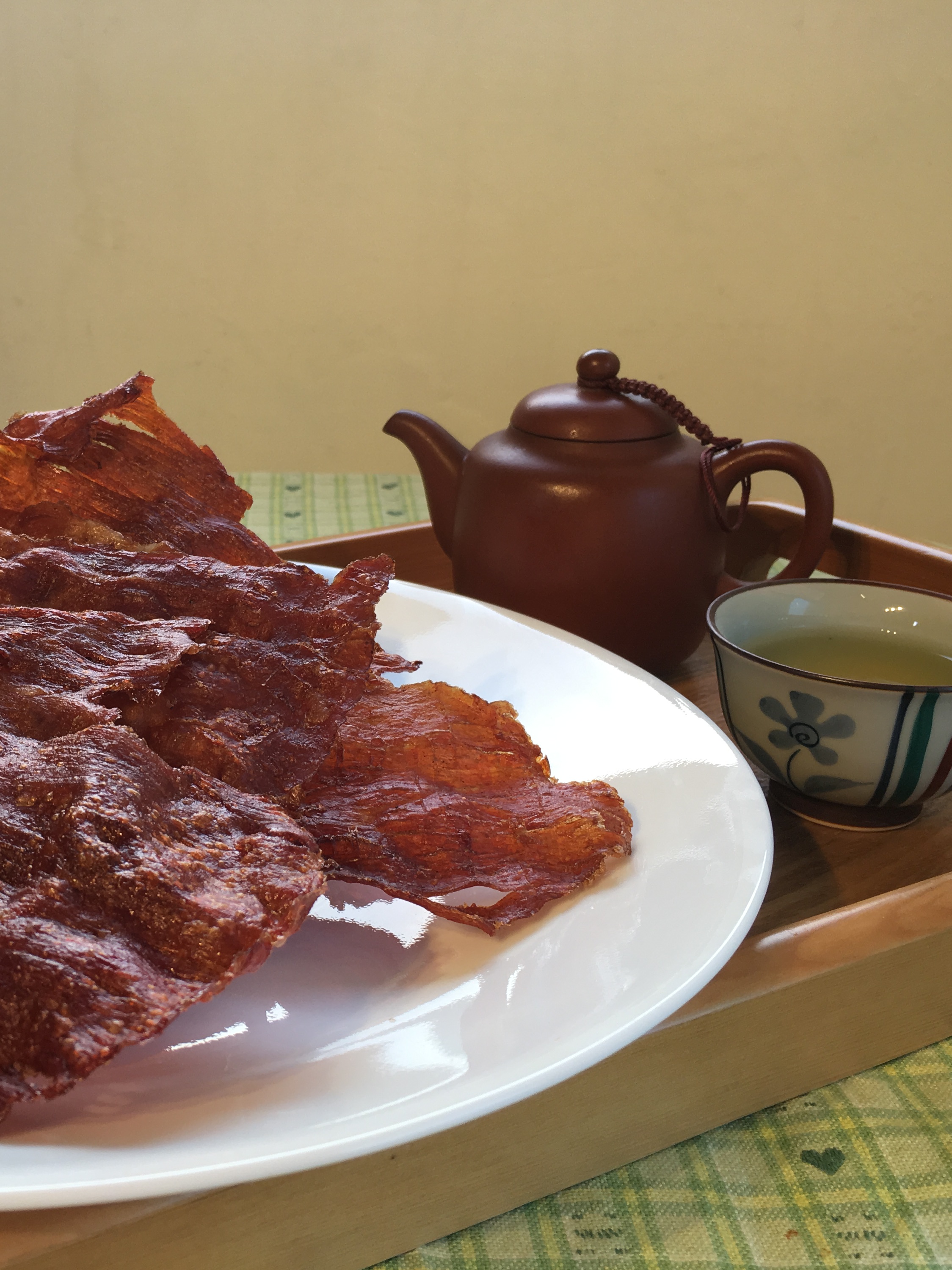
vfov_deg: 47.9
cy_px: 636
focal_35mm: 39
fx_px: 1430
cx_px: 203
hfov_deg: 35.7
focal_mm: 4.15
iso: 25
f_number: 2.2
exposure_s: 1/60
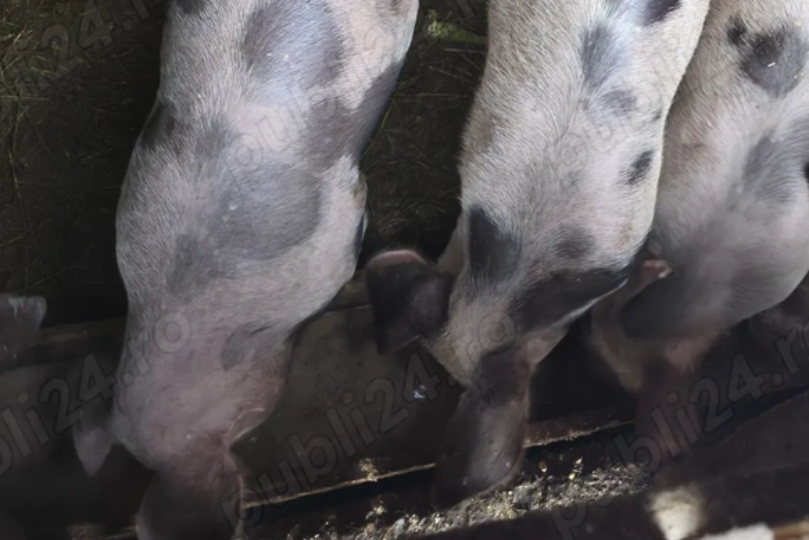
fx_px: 922
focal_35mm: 41
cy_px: 92
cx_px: 529
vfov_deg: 31.6
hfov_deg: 46.8
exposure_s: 1/50
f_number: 1.65
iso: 1250
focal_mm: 6.18
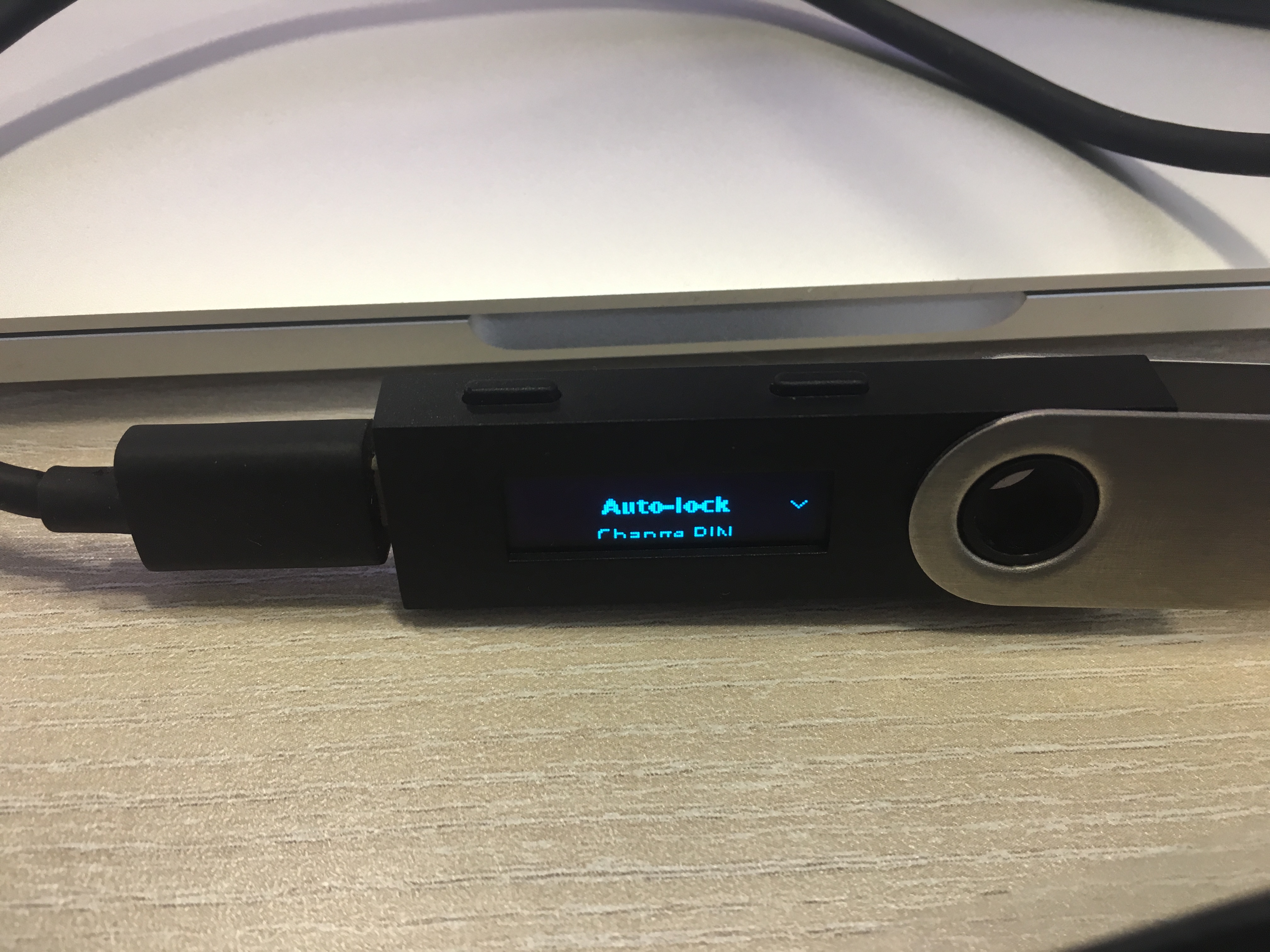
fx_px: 1064
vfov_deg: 48.2
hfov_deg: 61.7
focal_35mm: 29
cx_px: 635
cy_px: 476
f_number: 2.2
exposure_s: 1/33
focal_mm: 4.15
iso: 64
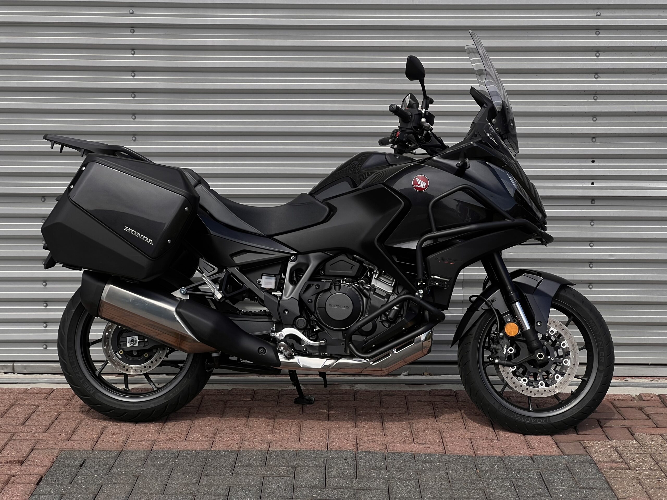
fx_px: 1484
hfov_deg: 25.3
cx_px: 334
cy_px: 250
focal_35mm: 77
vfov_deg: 19.1
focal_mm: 9
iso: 32
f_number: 2.8
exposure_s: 1/708
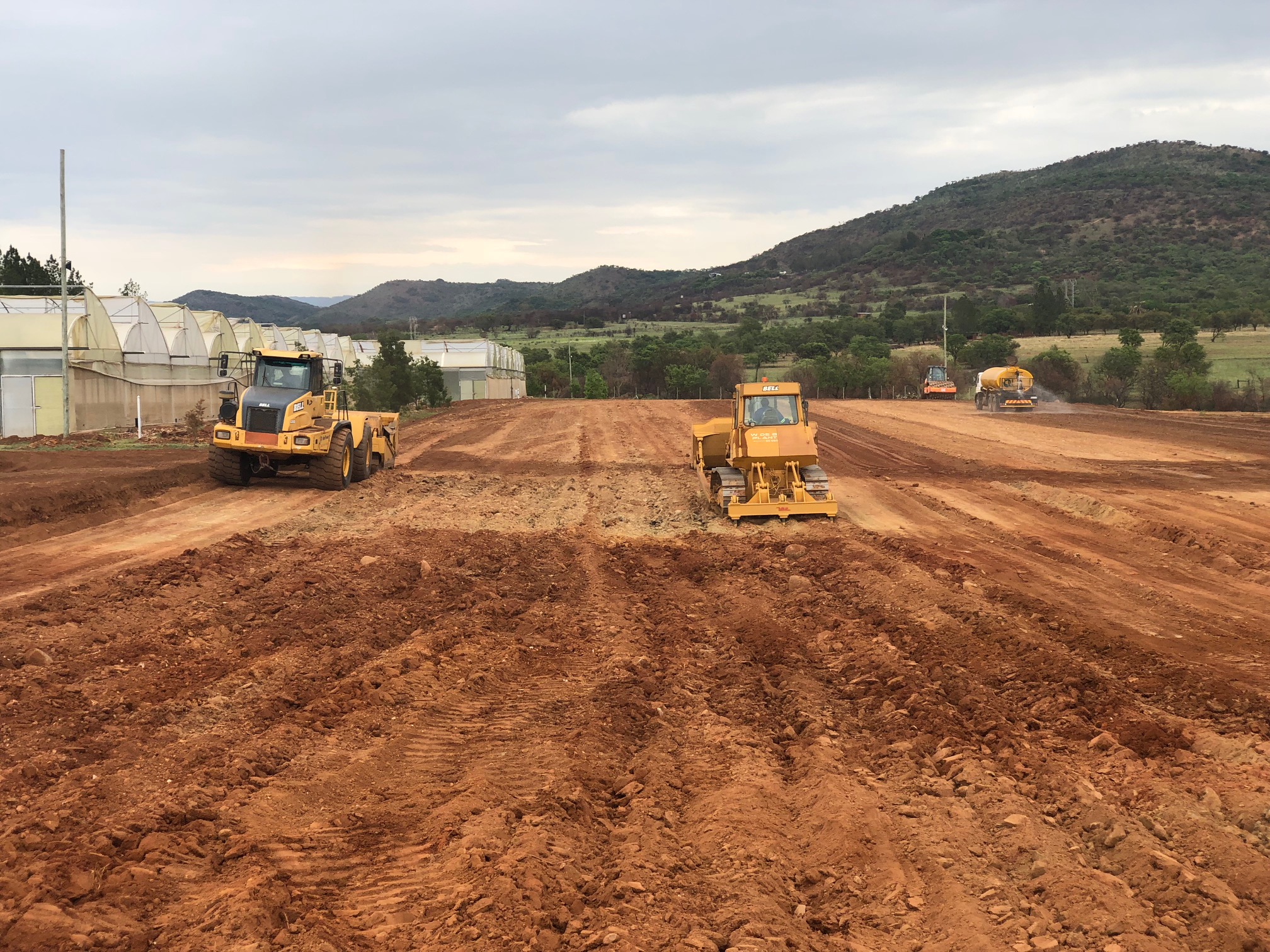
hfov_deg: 36.8
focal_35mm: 52
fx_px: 1908
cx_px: 635
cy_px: 476
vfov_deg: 28.0
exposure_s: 1/432
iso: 16
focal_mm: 6
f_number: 2.4
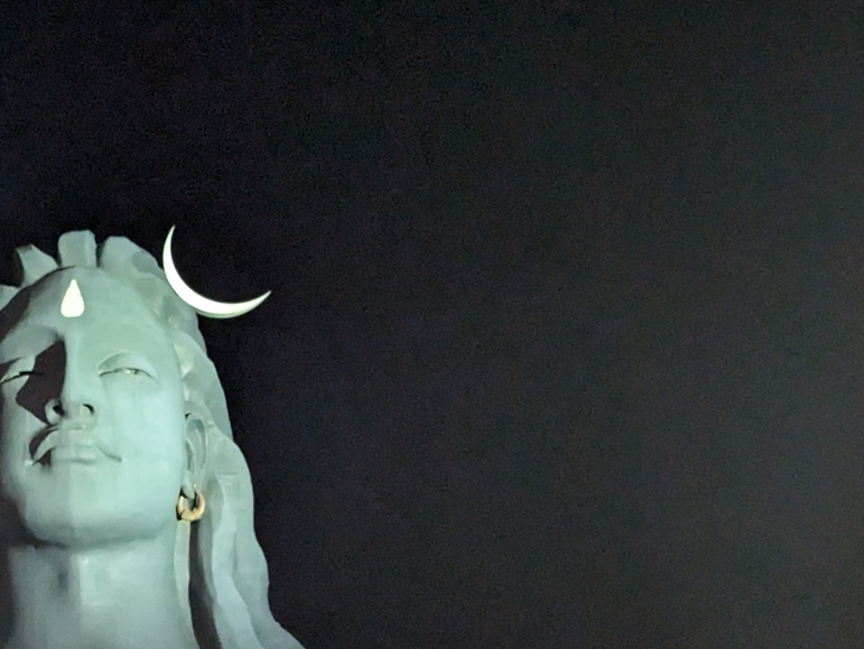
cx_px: 58
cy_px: 682
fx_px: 1748
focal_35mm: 70
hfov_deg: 26.7
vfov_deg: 20.2
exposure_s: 1/25
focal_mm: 4.38
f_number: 1.73
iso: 2727
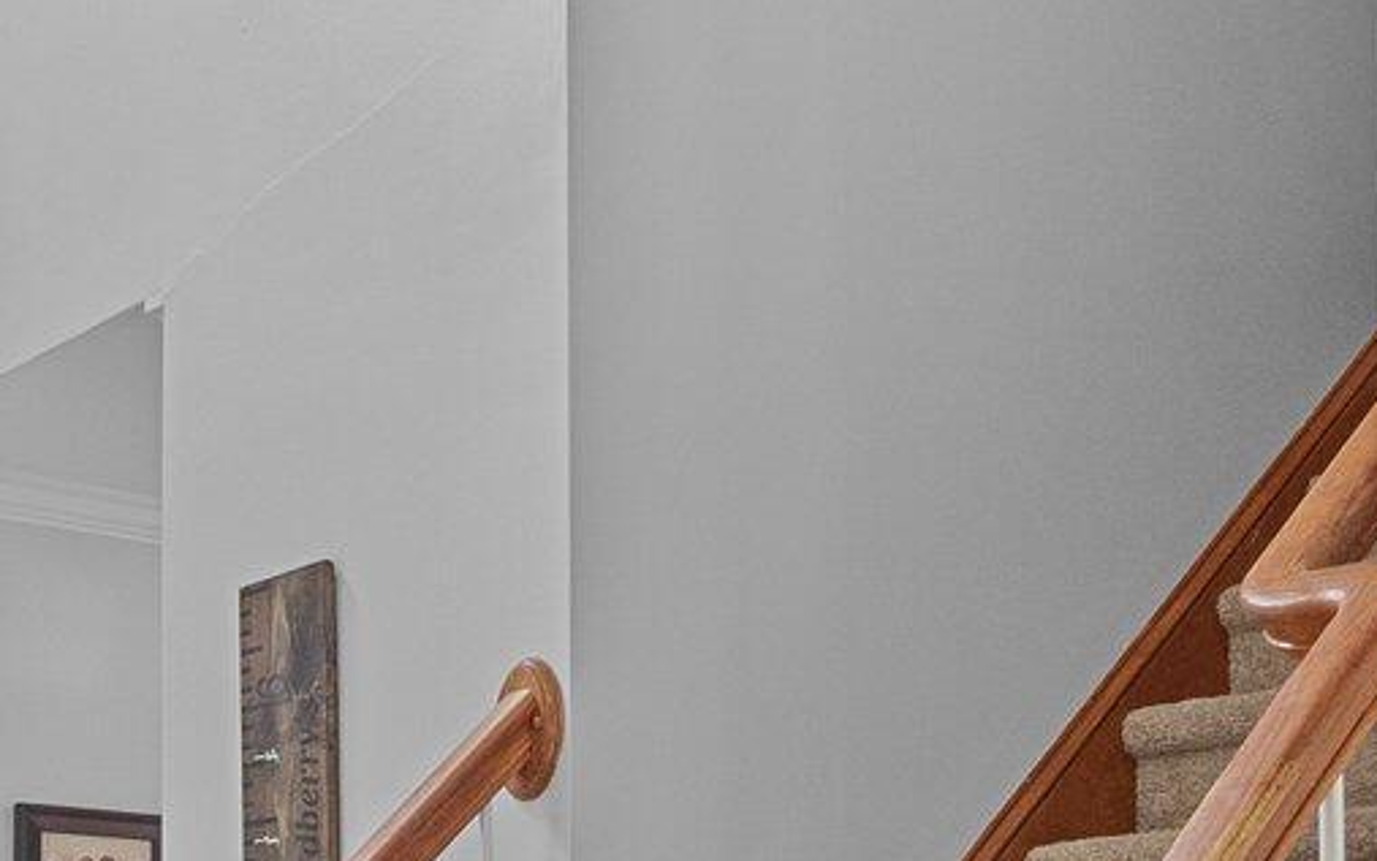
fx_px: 2252
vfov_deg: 20.4
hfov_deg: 33.1
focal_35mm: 60
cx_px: 282
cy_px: 997
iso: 400
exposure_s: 1/30
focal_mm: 7
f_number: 4
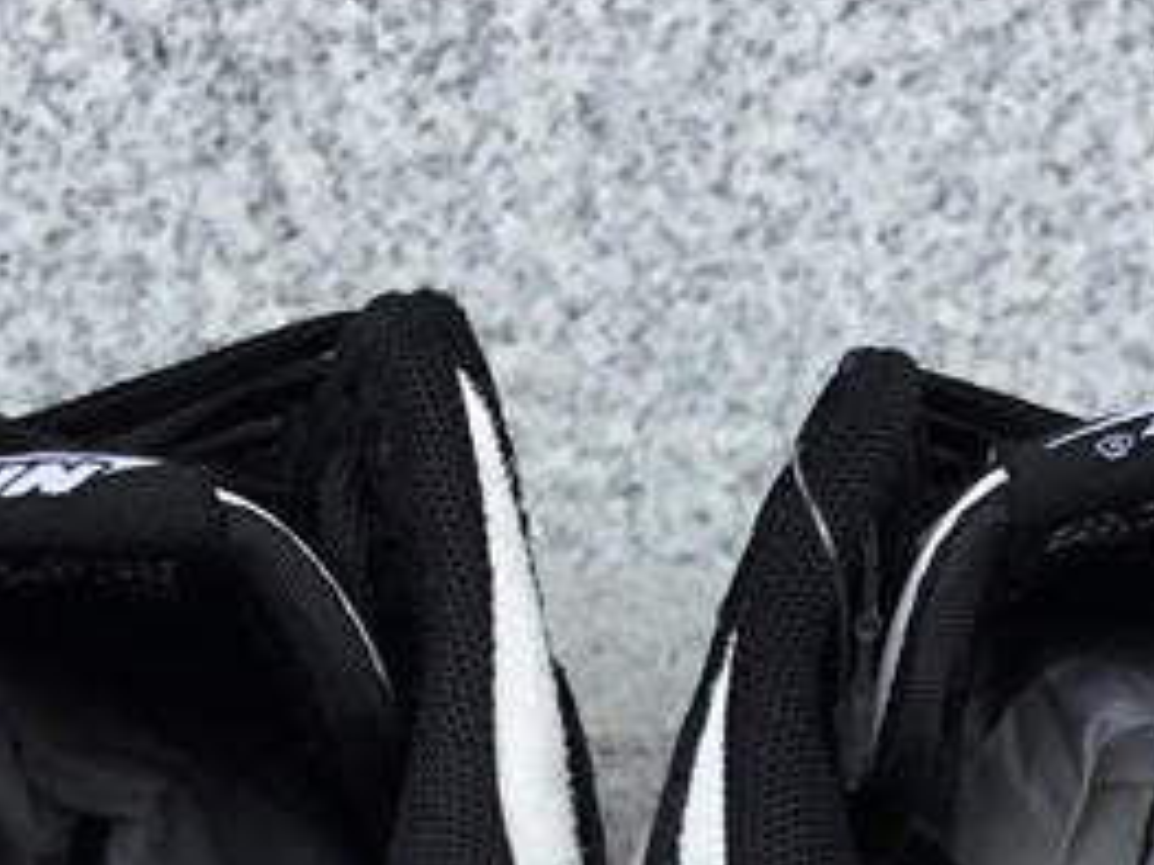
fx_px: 3532
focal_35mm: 106
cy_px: 1276
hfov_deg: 18.5
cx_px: 702
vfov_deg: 13.2
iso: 25
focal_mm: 3.3
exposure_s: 1/369
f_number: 2.4
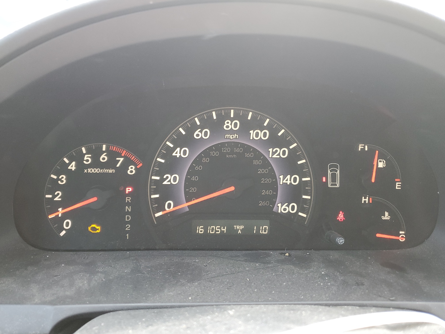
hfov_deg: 67.3
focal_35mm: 26
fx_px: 334
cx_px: 222
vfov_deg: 53.1
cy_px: 167
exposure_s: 1/60.2
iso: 81
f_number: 1.5
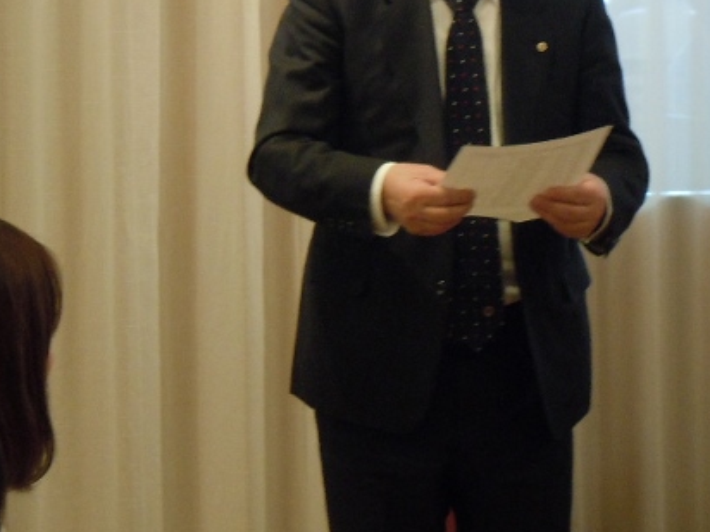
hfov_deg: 11.4
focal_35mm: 173
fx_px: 3548
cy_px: 148
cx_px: 374
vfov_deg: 8.6
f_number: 4.4
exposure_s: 1/15
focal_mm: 16
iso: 400
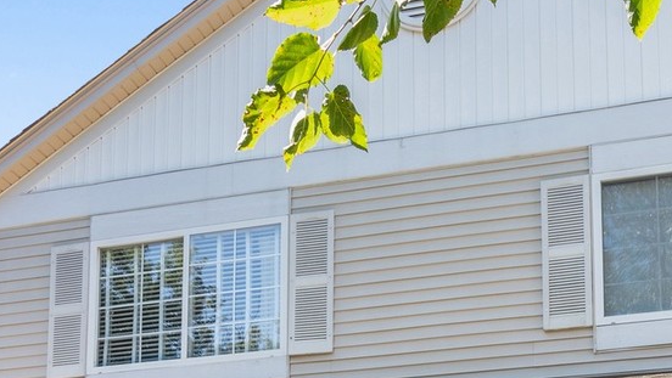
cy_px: 451
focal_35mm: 86
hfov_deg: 24.7
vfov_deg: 13.7
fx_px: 1533
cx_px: 355
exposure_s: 1/250
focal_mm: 19
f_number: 9
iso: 200
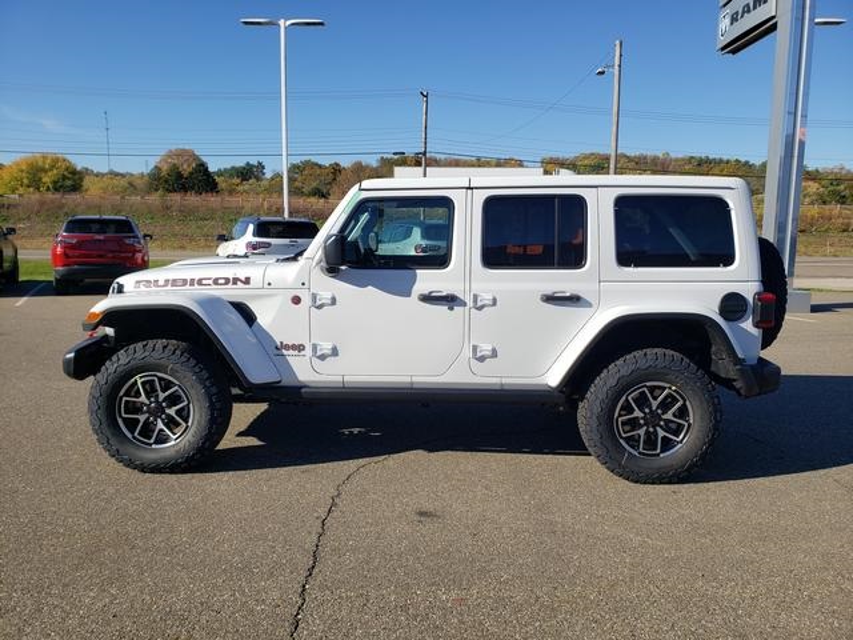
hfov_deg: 67.3
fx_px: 641
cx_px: 426
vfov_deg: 53.1
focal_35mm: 26
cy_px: 320
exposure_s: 1/1712
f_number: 2.4
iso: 50
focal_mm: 4.3
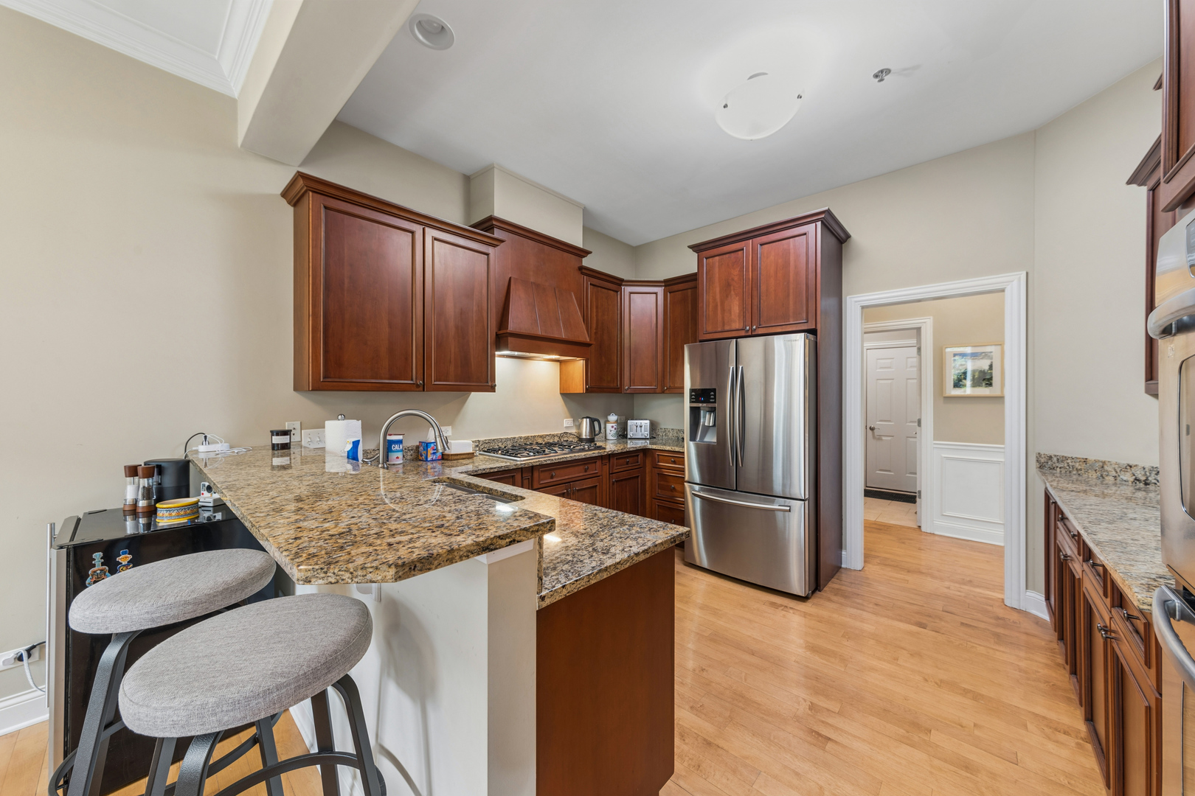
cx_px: 598
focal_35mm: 12
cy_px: 398
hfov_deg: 112.6
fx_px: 398
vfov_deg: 90.0
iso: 200
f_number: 10
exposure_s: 1/1.67
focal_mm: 12
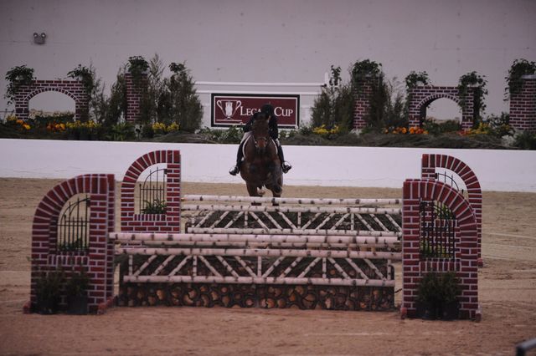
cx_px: 268
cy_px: 178
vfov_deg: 6.9
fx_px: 2976
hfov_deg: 10.3
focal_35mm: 200
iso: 5000
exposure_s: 1/400
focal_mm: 200
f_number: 2.8
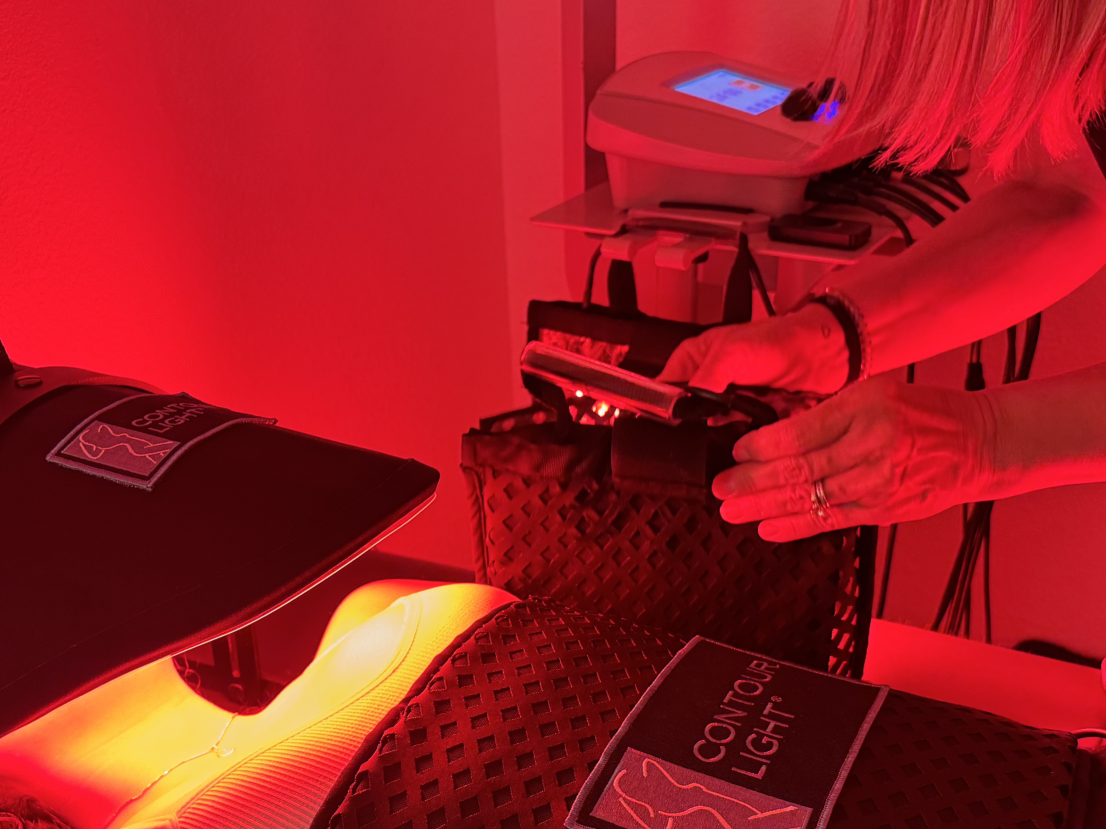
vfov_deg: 36.1
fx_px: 1246
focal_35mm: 39
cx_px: 526
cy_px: 602
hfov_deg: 47.8
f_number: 1.78
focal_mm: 6.76
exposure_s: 1/60
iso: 320
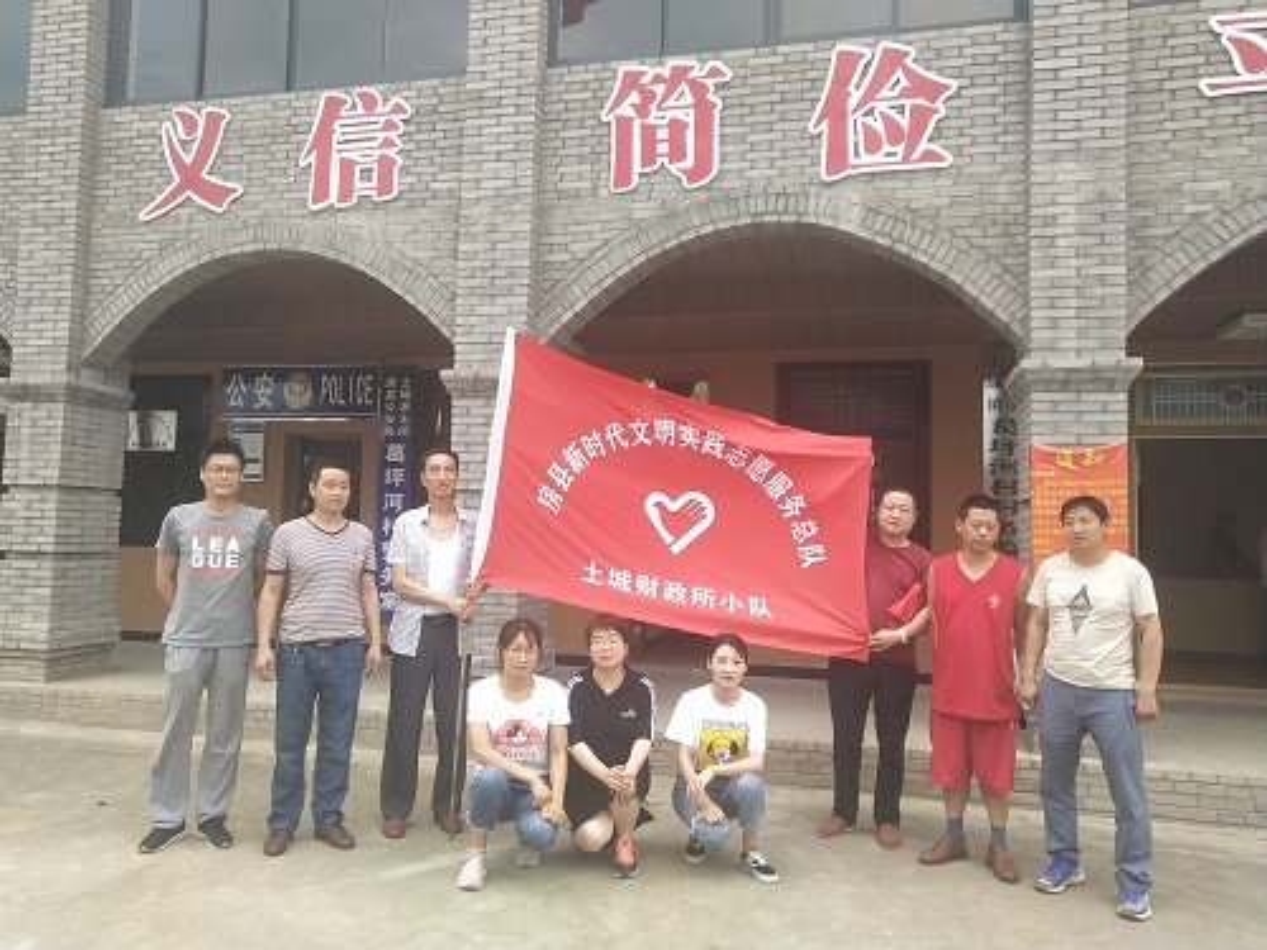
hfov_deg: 60.0
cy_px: 475
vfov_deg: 46.8
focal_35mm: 30
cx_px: 634
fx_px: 1098
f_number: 1.8
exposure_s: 1/721
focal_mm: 3.95
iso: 50
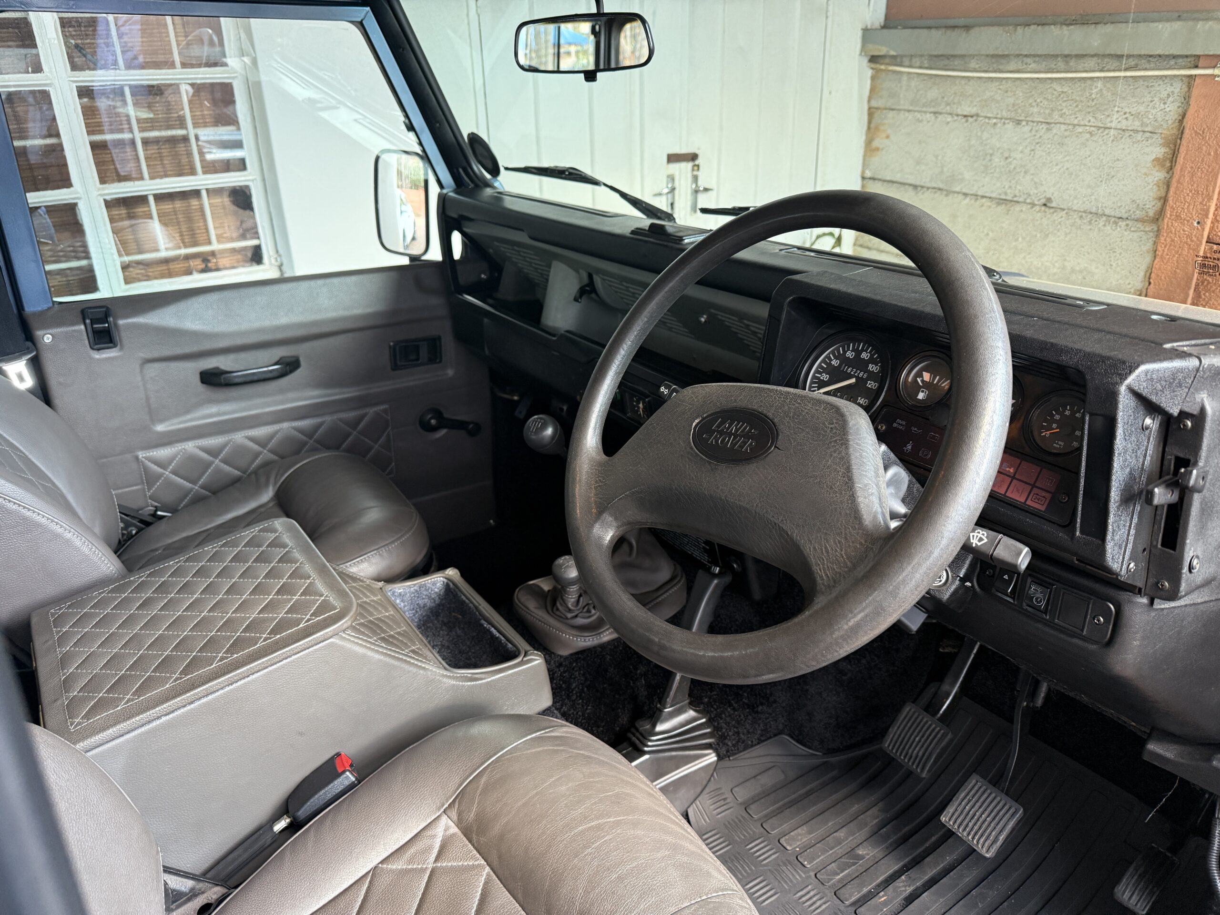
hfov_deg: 71.6
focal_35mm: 24
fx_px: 846
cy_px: 458
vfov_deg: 56.8
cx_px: 610
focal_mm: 6.76
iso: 250
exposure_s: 1/60
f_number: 1.78
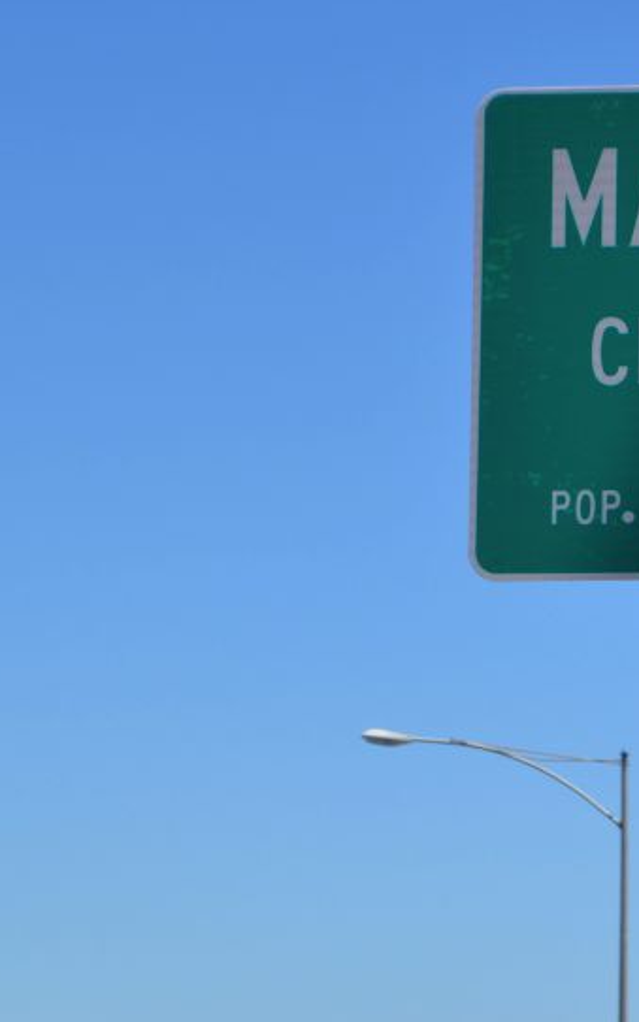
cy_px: 366
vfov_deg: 11.2
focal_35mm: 186
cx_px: 739
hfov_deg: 7.0
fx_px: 5183
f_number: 8
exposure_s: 1/250
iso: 100
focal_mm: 55
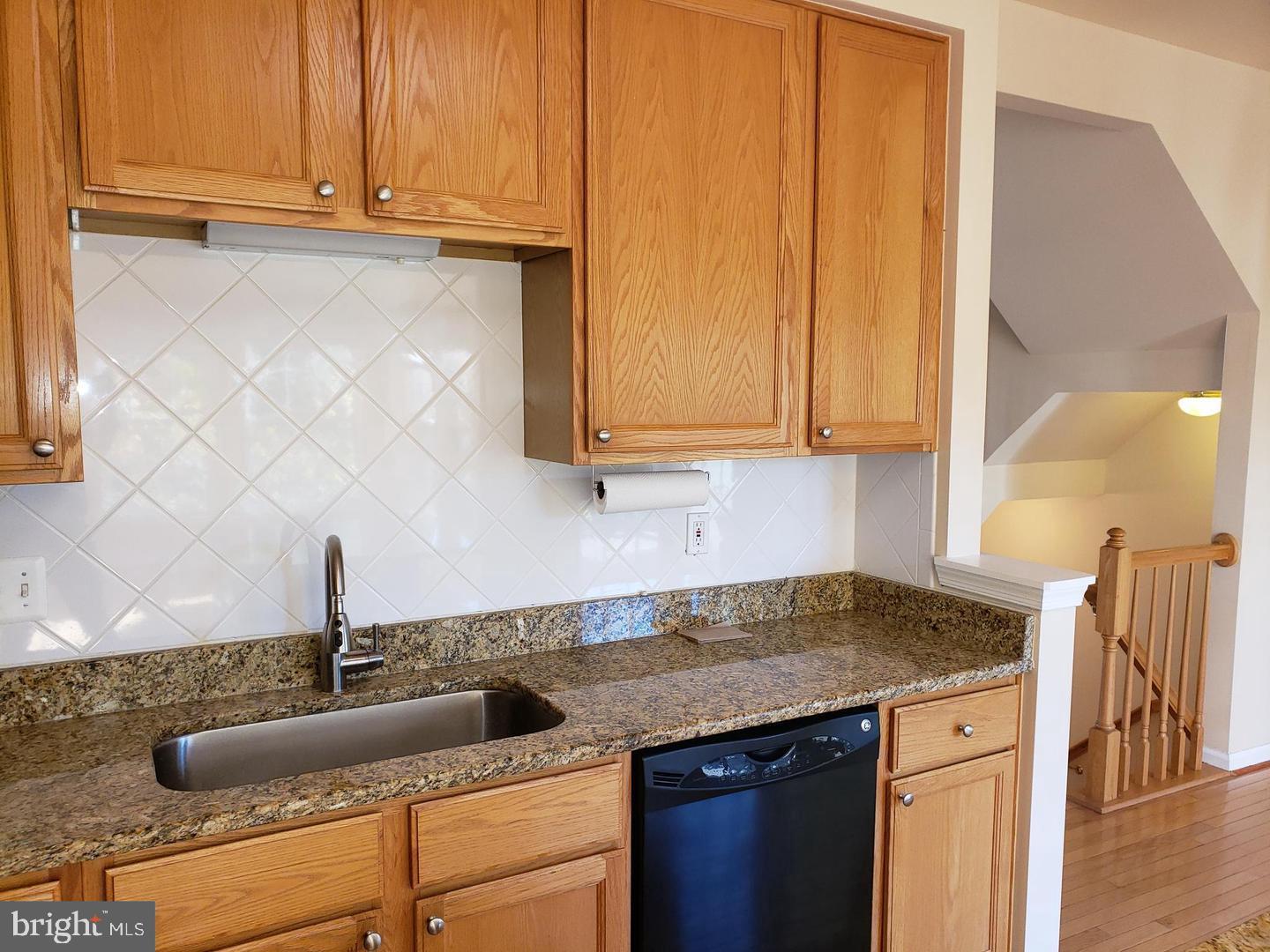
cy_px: 476
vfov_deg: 53.1
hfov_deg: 67.3
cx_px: 635
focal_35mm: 26
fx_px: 954
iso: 100
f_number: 2.4
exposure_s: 1/40
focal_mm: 4.3
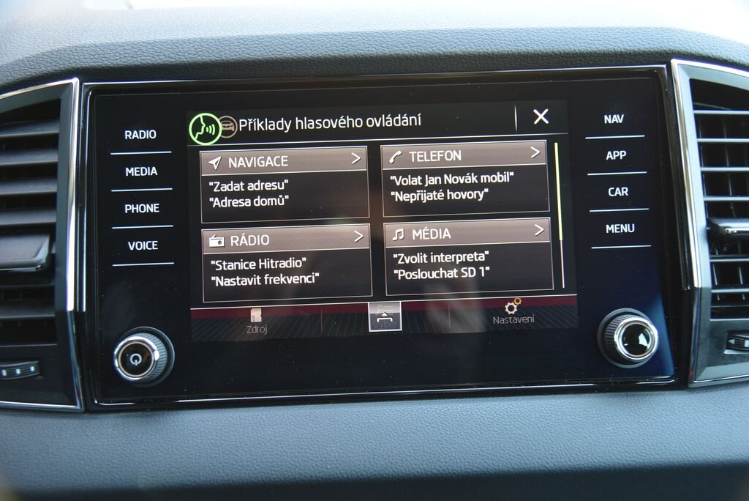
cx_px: 374
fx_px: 833
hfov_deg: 48.4
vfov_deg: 33.4
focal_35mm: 40
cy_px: 250
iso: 500
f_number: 4
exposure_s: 1/30
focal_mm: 40
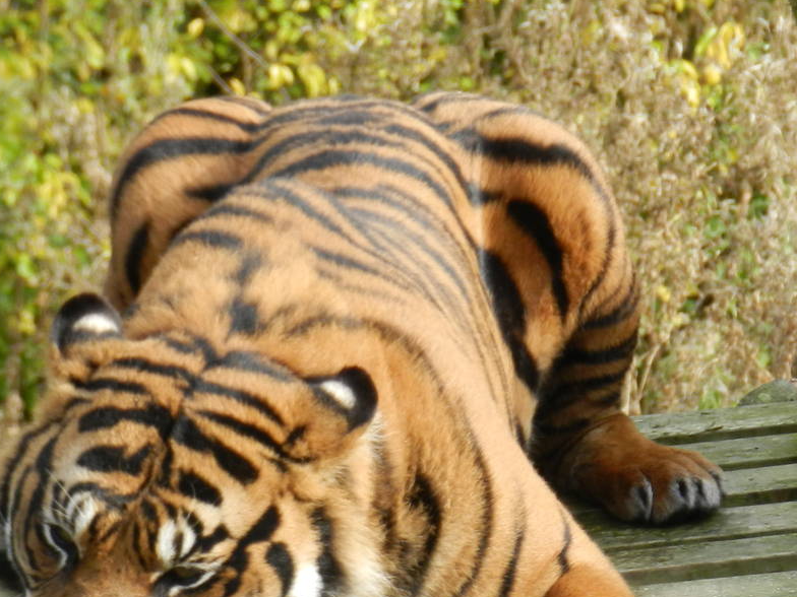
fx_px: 12364
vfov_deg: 2.8
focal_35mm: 537
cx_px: 293
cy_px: 384
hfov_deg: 3.7
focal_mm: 46.7
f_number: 5.2
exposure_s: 1/160
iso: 160
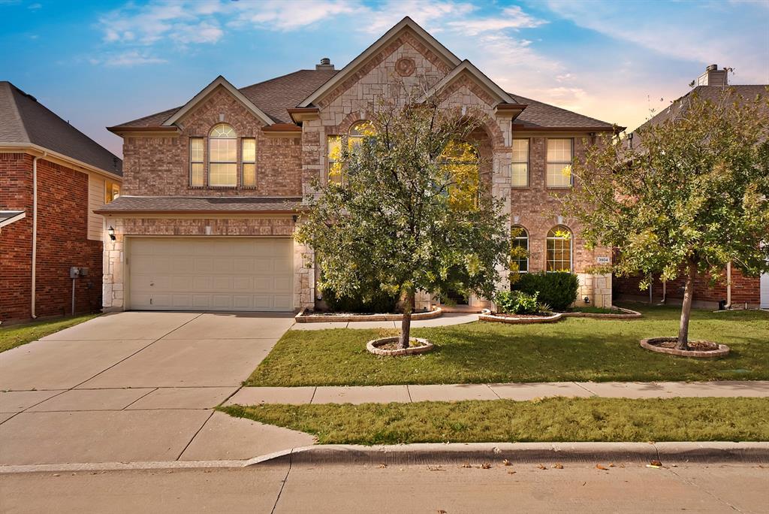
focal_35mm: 24
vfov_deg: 53.2
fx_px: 513
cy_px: 257
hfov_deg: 73.7
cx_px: 384
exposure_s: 1/200
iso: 640
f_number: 9
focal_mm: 24
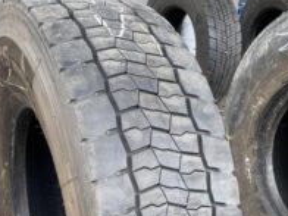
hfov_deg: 33.7
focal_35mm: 57
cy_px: 214
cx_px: 165
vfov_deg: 24.5
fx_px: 474
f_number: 1.8
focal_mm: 4.25
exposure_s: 1/121
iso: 50
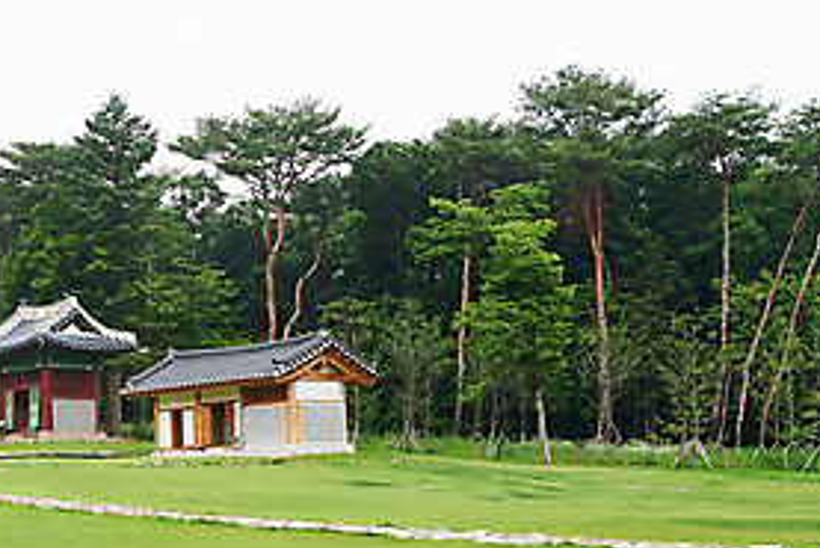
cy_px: 397
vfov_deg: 20.2
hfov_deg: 28.2
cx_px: -1
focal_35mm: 67
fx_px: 1527
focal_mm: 31
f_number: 5.6
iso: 400
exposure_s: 1/1000
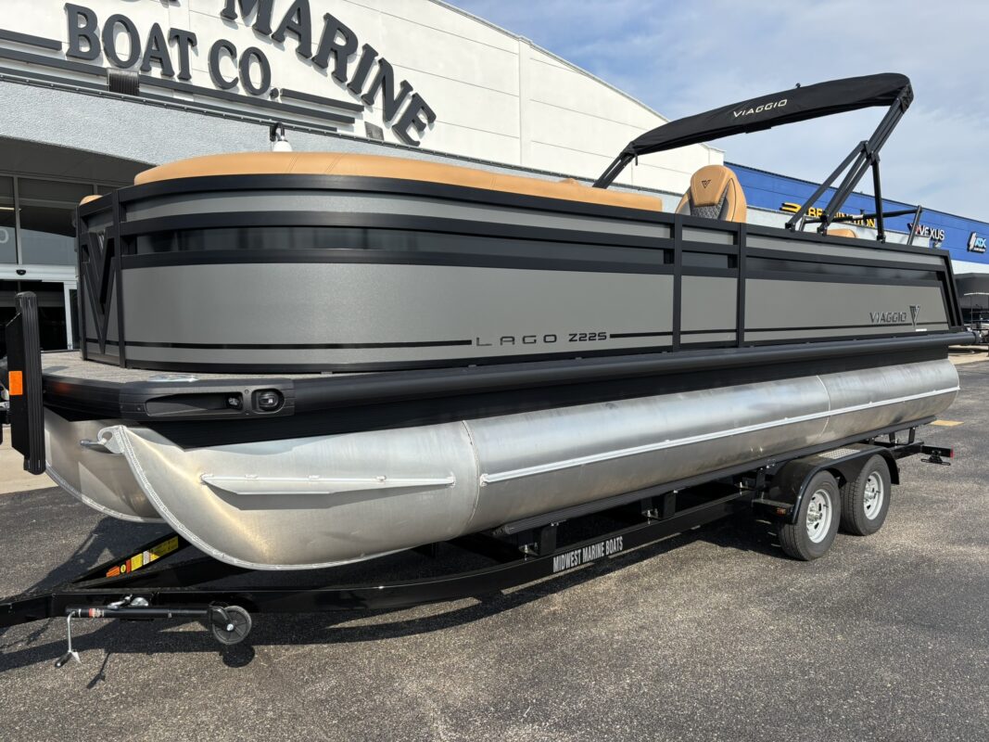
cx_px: 494
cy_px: 371
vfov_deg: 53.1
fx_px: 743
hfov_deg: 67.3
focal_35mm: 26
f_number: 1.6
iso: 50
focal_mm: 5.96
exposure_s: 1/2857
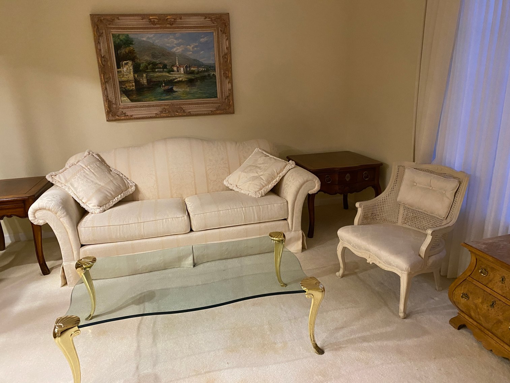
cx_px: 255
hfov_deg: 67.3
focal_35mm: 26
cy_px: 192
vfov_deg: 53.1
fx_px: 383
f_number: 1.8
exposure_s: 1/60
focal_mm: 4.25
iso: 500
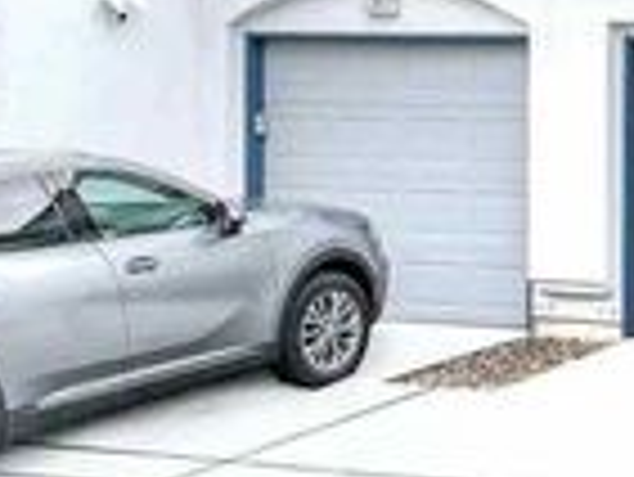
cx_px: 1097
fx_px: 1558
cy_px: 173
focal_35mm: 85
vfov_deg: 17.4
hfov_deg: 18.6
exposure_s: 1/1600
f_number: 2.8
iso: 400
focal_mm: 12.29
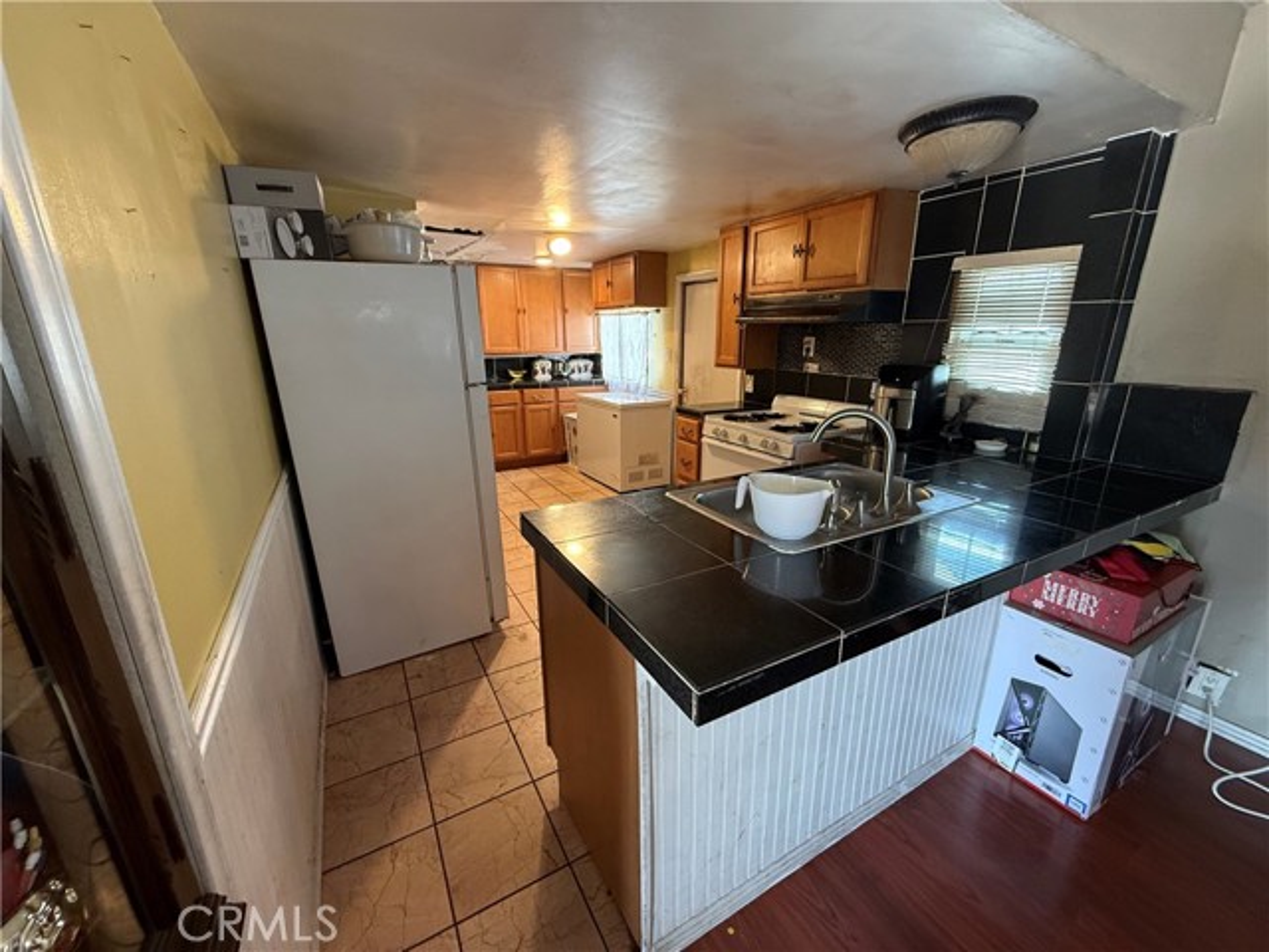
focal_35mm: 14
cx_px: 634
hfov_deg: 102.1
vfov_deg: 85.7
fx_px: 513
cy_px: 476
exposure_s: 1/60
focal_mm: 2.22
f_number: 2.2
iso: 400
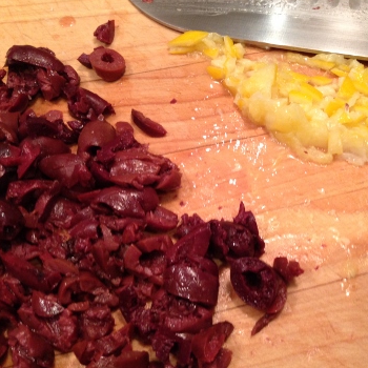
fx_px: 481
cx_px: 225
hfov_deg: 41.6
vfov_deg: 41.9
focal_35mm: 40
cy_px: 180
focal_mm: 4.12
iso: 160
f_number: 2.4
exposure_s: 1/20
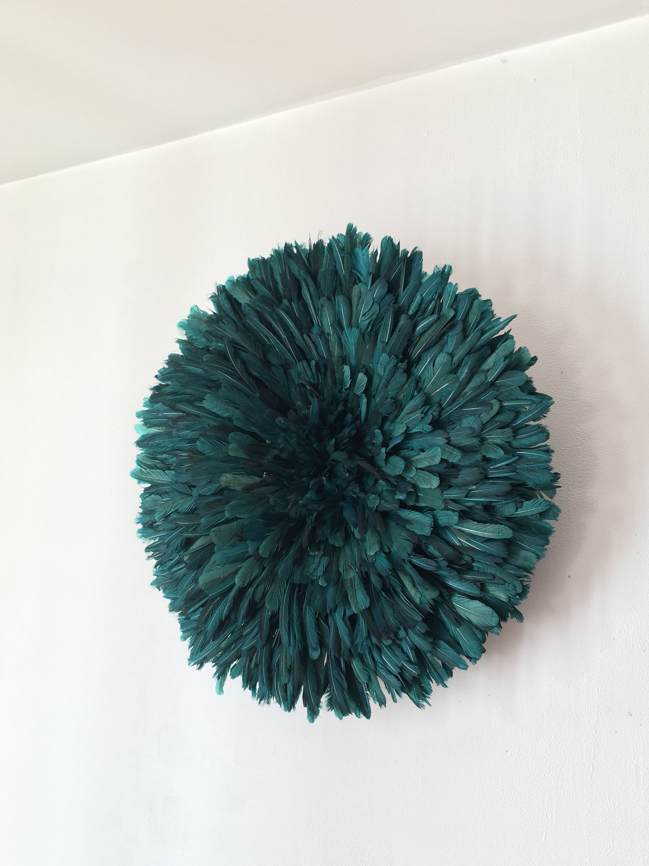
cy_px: 465
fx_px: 800
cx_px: 331
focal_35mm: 32
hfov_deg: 44.2
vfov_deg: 56.8
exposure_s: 1/33
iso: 32
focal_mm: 4.15
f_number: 2.2
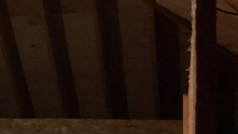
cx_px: -174
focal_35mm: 119
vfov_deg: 10.2
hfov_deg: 15.7
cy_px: 94
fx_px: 751
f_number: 2.4
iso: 800
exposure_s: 1/15
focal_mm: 3.3
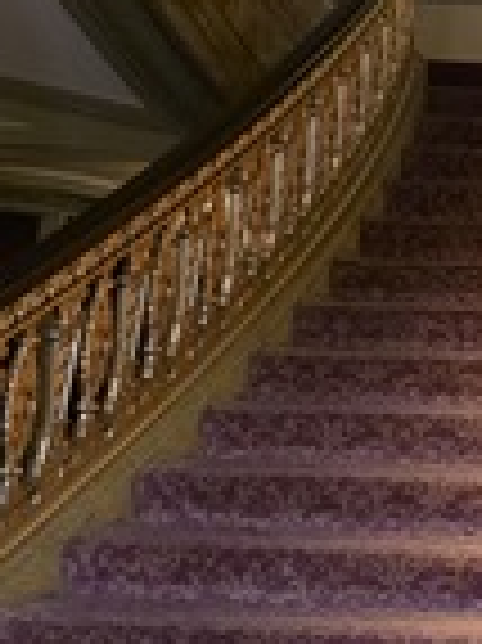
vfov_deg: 18.4
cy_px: -59
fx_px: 1915
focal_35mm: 103
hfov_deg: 12.4
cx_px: 1009
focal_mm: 6.3
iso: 1000
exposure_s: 1/120
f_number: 1.7
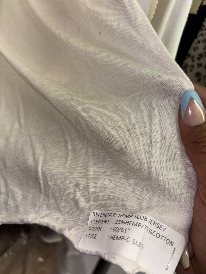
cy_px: 137
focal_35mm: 26
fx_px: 206
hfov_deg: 53.1
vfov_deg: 67.3
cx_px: 103
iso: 32
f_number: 1.6
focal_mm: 5.96
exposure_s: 1/76
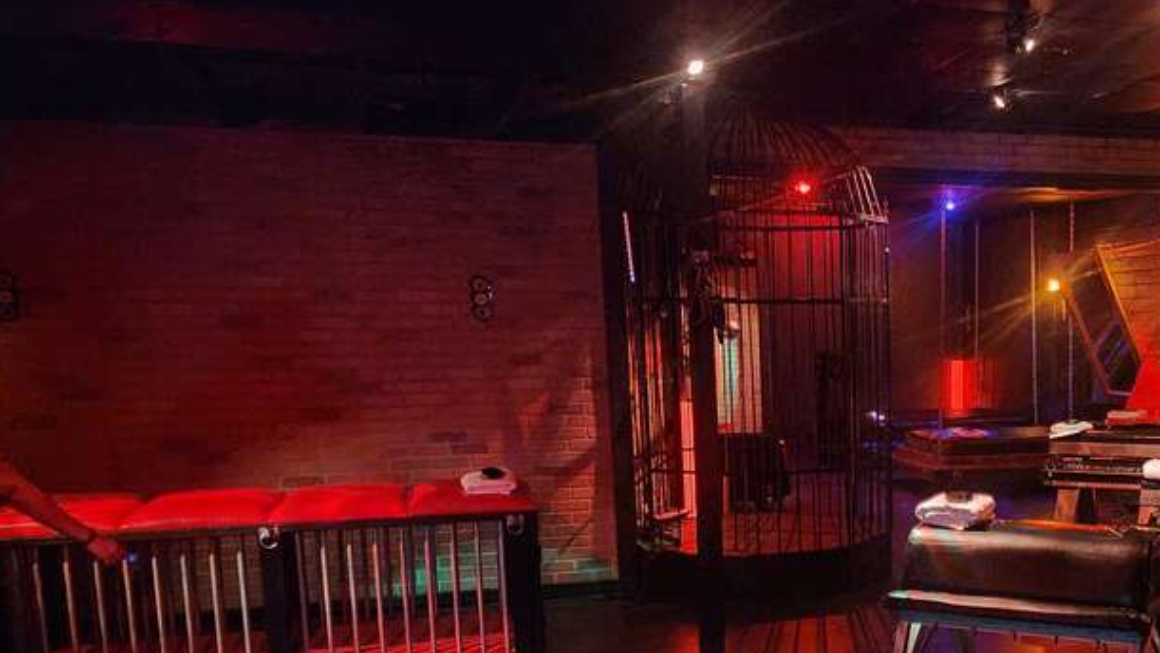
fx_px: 1292
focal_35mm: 42
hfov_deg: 45.5
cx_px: 953
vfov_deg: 27.7
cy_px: 545
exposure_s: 1/24
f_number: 1.8
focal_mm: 6.4
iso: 1600
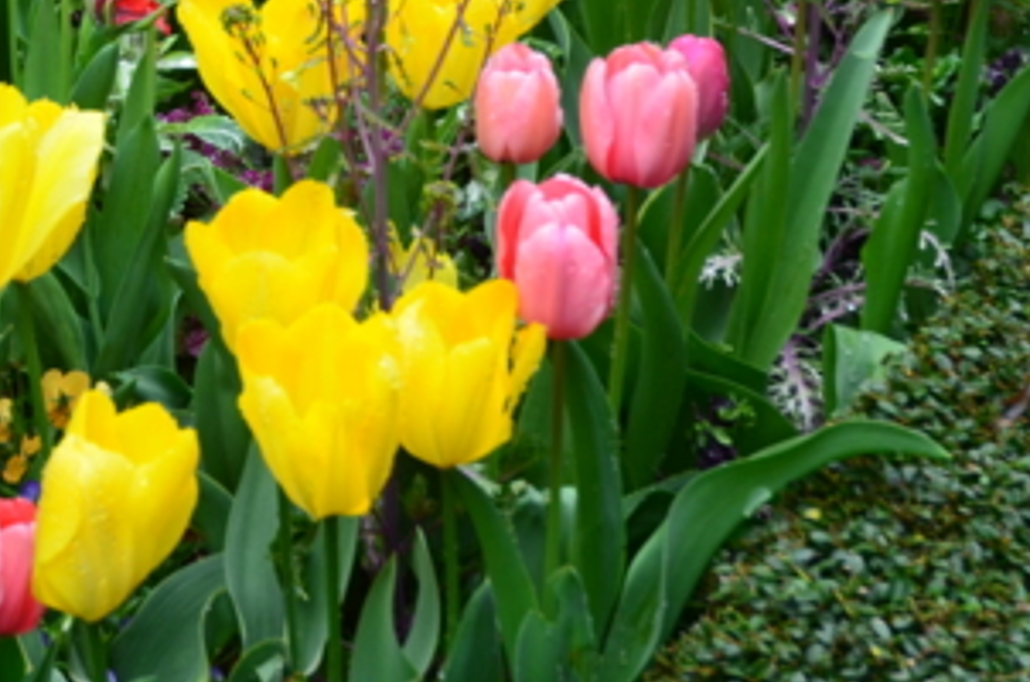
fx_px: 2836
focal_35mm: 99
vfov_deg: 13.4
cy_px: -116
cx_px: 102
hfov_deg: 20.2
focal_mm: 25
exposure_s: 1/100
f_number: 5
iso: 400
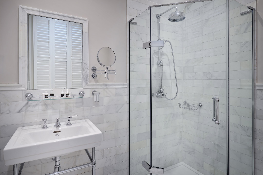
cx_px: 132
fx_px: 146
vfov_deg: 61.9
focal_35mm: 20
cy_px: 88
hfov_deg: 84.0
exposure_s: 1/6
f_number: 8
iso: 200
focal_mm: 20
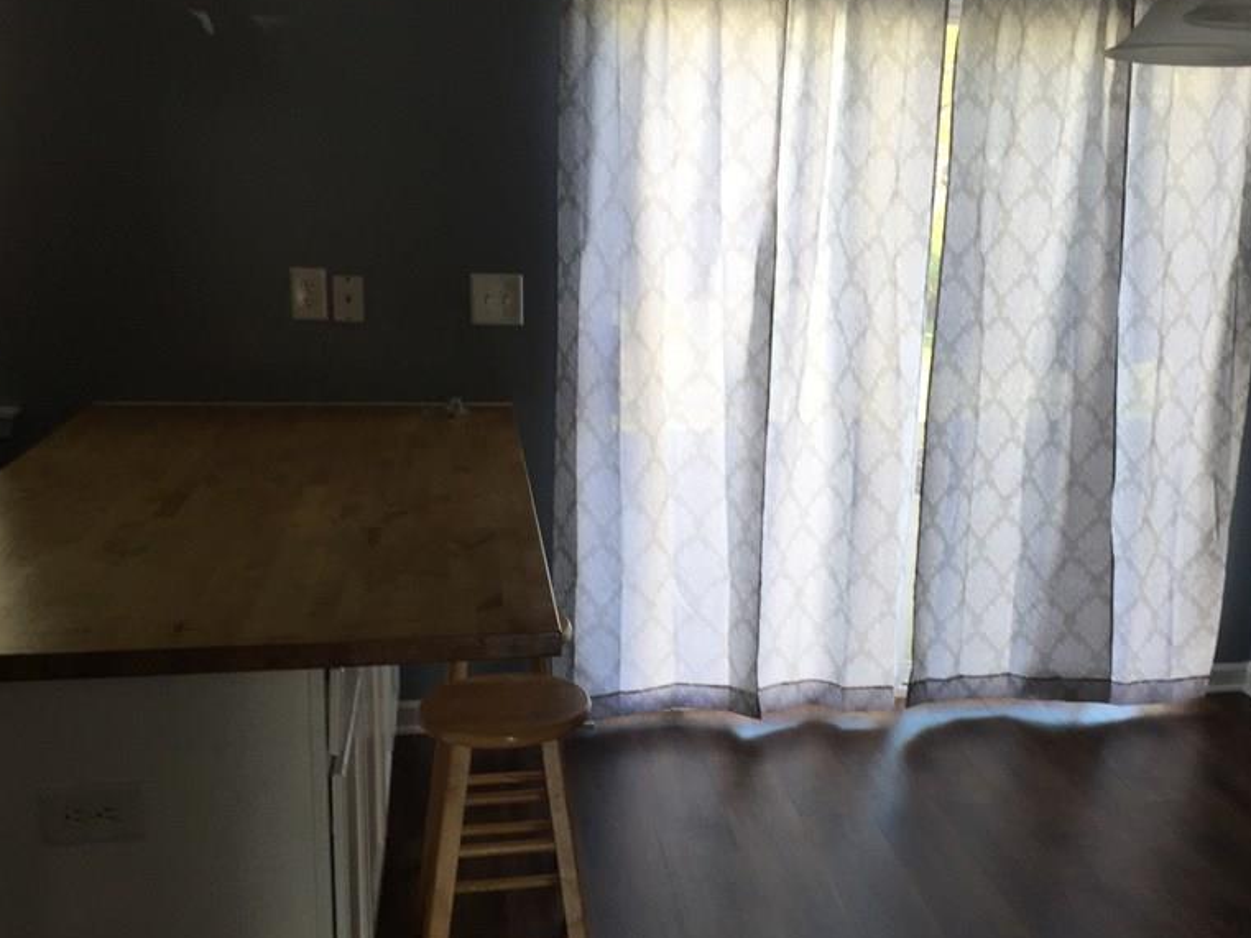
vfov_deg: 36.8
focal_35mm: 39
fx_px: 1410
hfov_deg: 47.4
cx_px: 789
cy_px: 527
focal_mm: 4.15
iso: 40
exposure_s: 1/120
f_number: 2.2
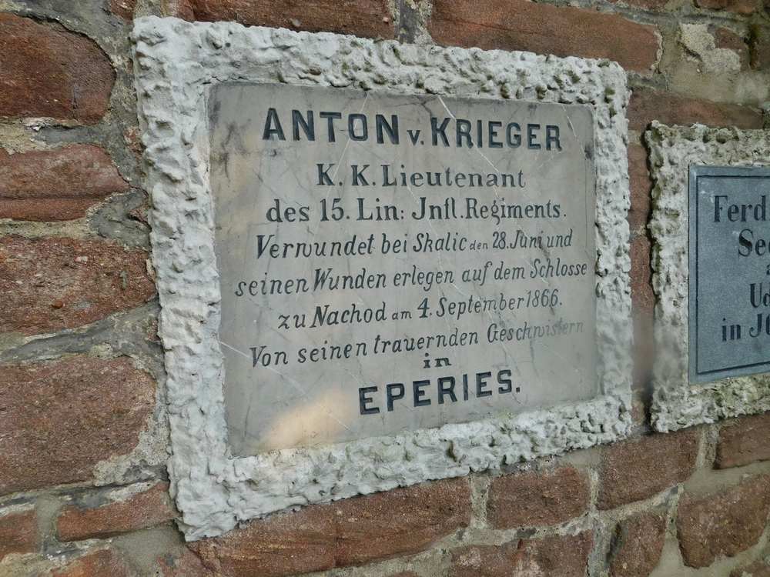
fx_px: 556
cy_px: 288
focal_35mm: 25
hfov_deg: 69.4
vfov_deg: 54.9
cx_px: 385
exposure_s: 1/100
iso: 125
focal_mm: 4.5
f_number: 3.1
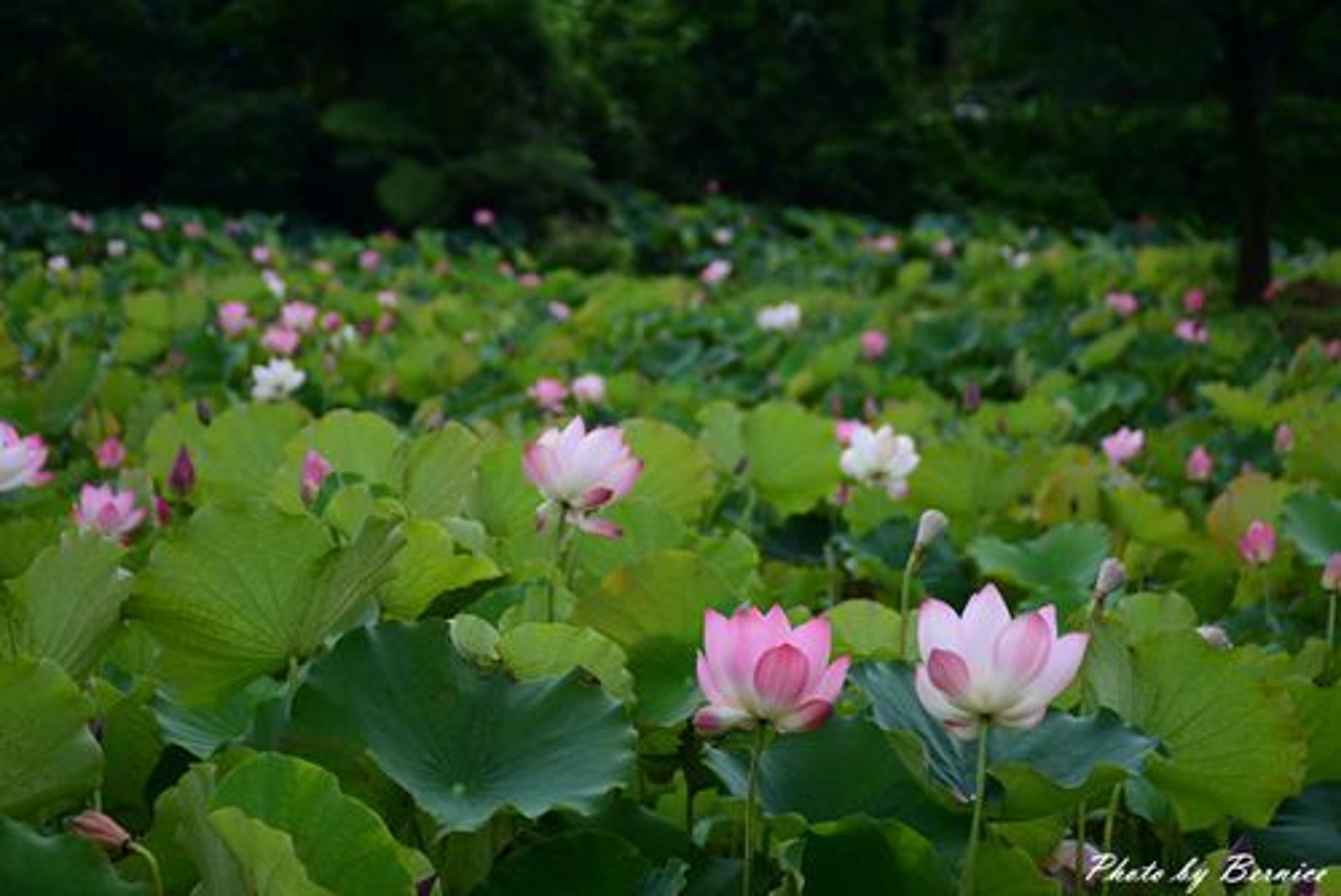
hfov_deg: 24.2
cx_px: 670
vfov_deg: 16.3
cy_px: 448
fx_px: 3131
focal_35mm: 84
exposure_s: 1/320
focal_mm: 56
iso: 100
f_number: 5
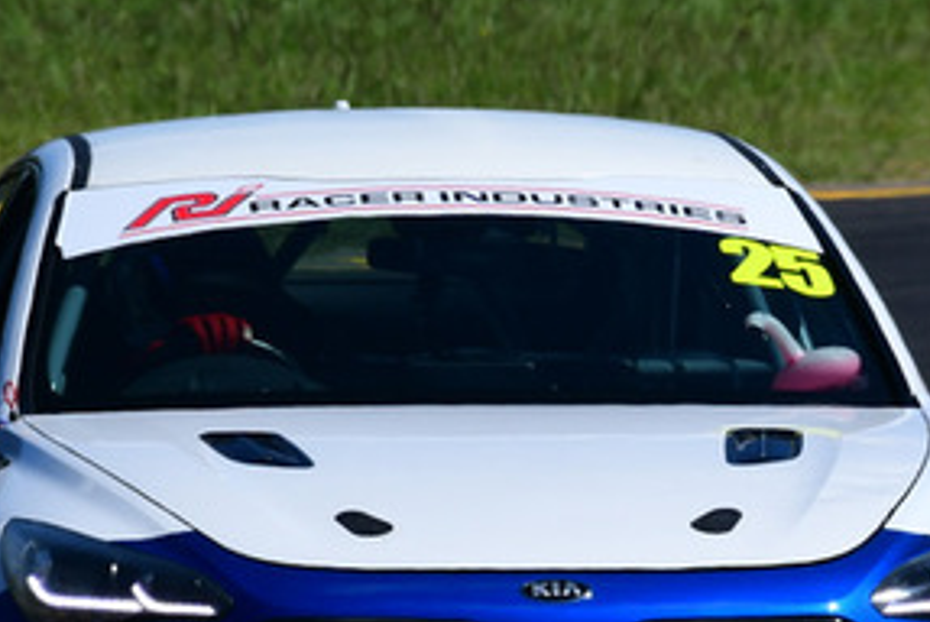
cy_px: 227
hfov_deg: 1.0
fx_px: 54045
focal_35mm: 2090
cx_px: 635
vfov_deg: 0.7
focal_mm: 500
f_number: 11
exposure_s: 1/640
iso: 250
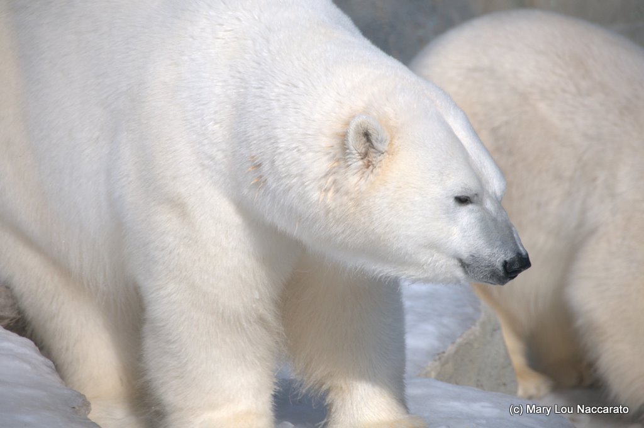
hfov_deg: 6.9
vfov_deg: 4.6
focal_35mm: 300
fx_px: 5360
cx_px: 322
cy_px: 214
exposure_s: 1/2500
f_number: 5.6
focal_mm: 200
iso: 250
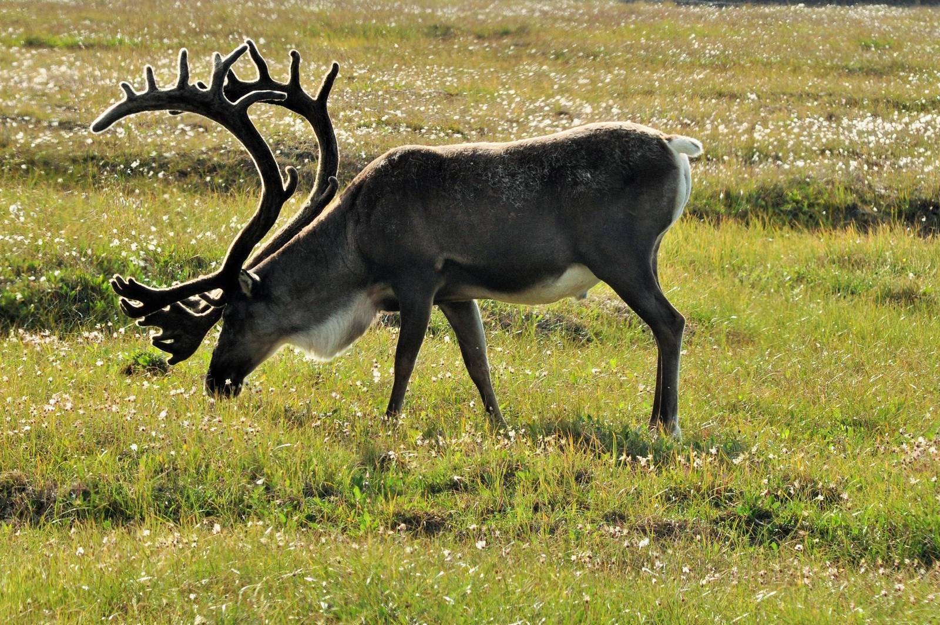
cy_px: 312
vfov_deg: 6.1
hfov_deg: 9.2
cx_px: 470
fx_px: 5868
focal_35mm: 225
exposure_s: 1/250
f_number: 10
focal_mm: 150
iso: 220
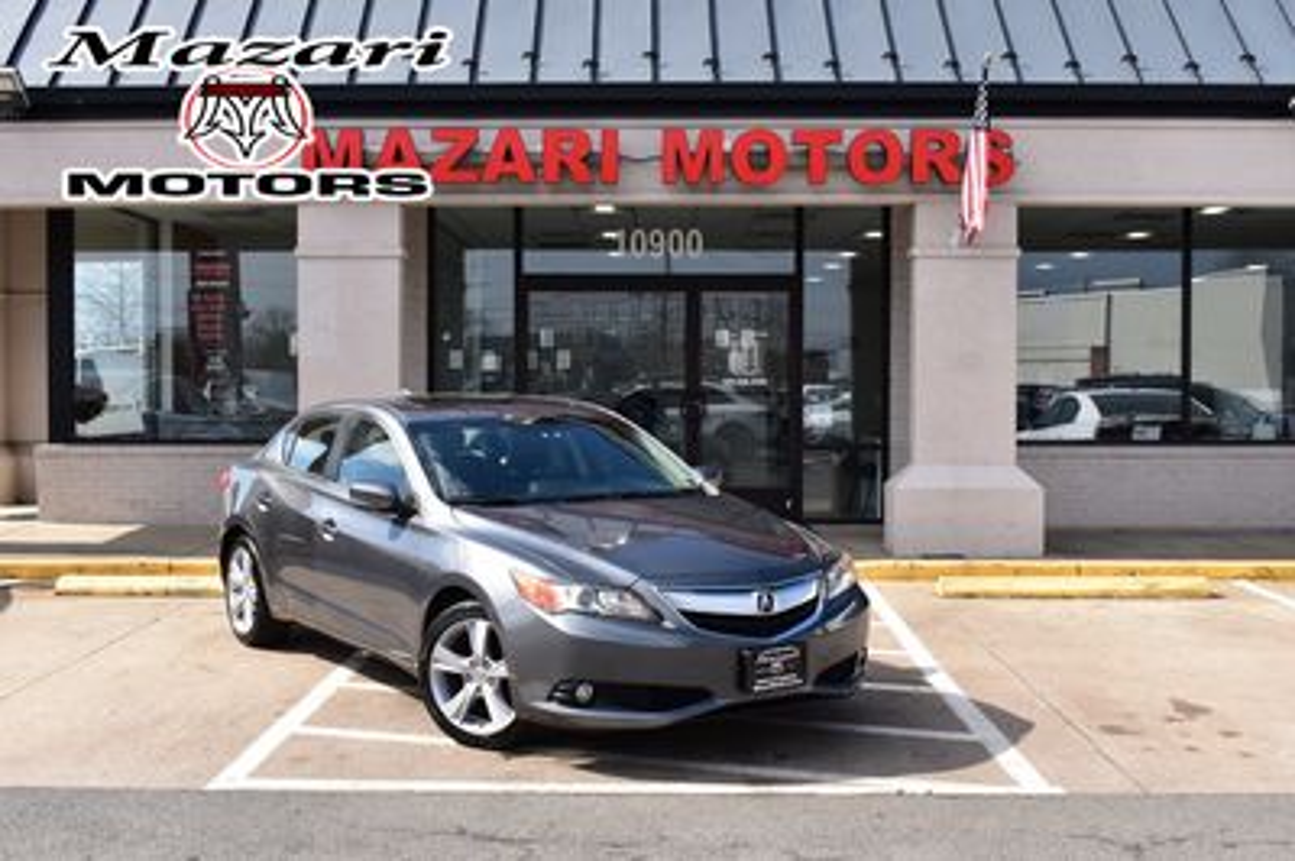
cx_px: 648
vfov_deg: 31.8
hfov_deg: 46.4
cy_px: 430
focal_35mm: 42
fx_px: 1510
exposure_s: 1/500
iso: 400
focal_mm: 28
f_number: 11
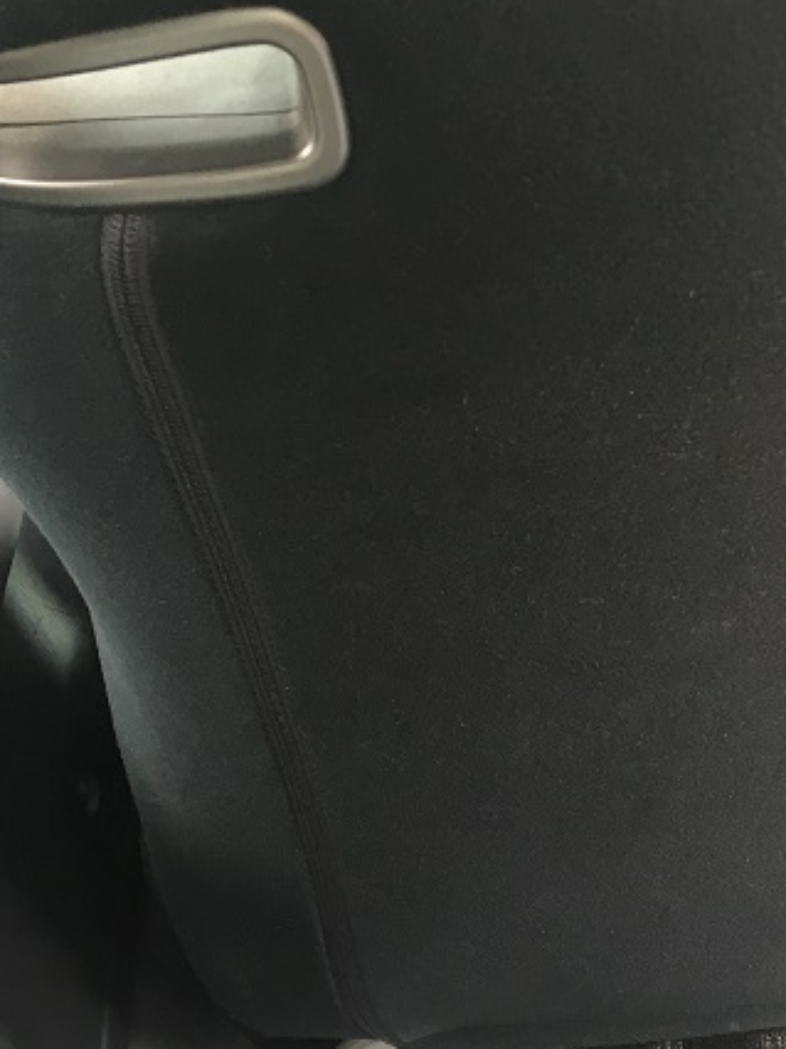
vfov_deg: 34.7
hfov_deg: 25.9
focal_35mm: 55
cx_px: 664
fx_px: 1667
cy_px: 683
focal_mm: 4.15
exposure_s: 1/30
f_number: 2.2
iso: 50
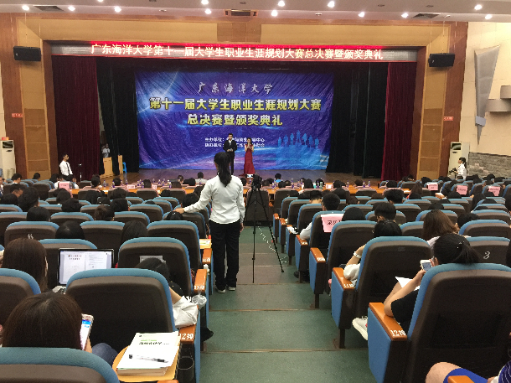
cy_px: 192
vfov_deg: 48.2
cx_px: 256
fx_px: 428
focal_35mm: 29
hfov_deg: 61.7
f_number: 2.2
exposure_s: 1/17
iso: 125
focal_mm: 4.15
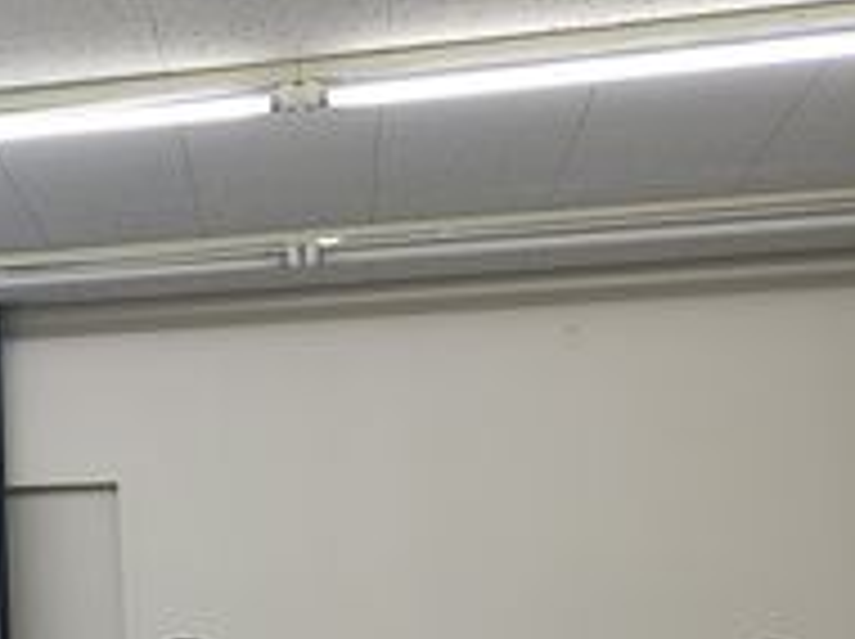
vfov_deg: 16.5
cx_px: -576
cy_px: 443
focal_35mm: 89
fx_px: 2195
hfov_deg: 18.4
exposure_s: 1/120
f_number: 1.8
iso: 64
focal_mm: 5.4
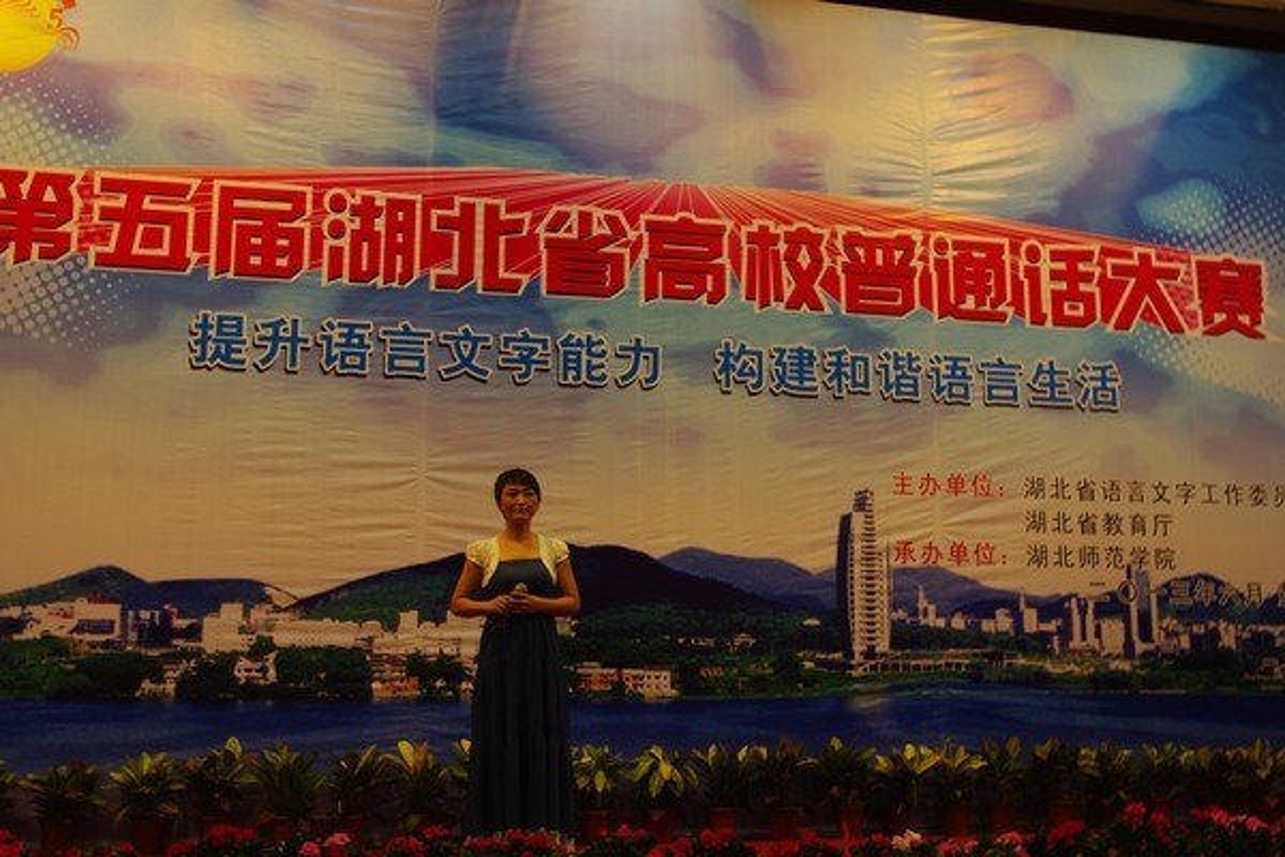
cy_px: 428
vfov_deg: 31.9
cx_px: 642
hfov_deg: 46.4
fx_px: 1499
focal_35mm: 42
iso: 200
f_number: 8
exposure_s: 1/8
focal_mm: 28.13
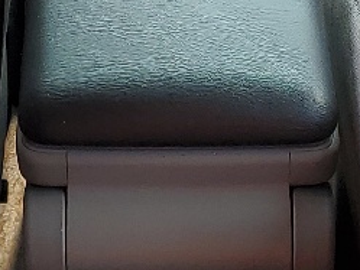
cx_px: 152
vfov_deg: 8.3
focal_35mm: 167
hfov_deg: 11.8
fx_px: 1738
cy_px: -318
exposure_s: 1/263
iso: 50
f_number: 1.5
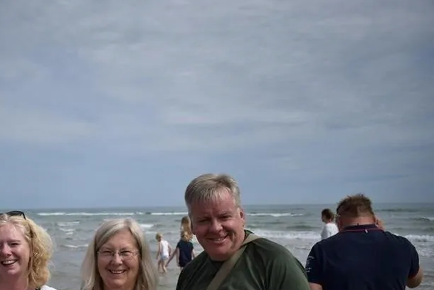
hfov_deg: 36.3
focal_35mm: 53
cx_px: 92
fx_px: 640
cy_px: 245
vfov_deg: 25.0
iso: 200
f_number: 3.5
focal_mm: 20
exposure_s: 1/4000
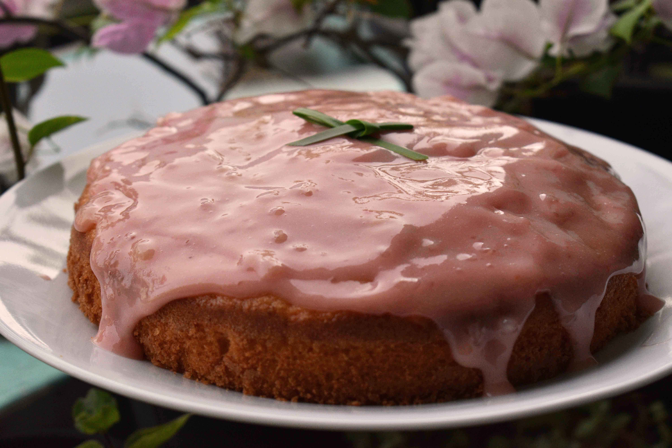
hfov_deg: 24.6
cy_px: 224
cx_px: 336
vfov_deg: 16.6
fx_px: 1540
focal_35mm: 82
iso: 1400
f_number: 5.6
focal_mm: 55
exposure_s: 1/500
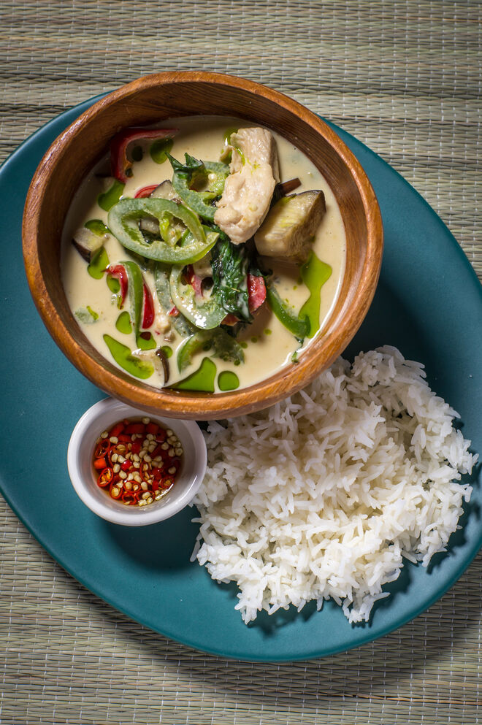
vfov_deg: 27.0
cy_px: 362
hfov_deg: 18.1
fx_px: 1509
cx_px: 241
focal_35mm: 75
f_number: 8
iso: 200
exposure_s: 1/125
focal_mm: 50
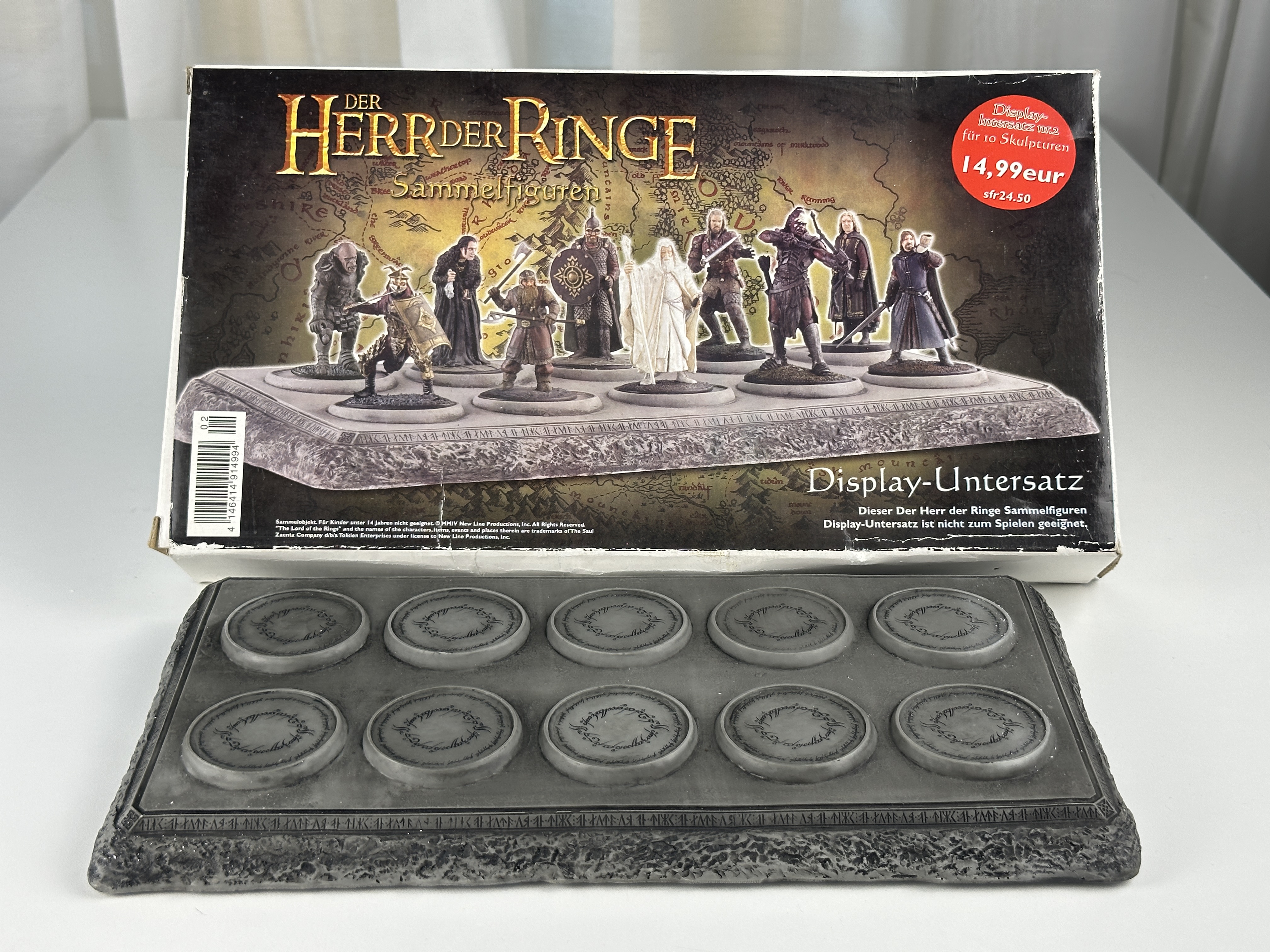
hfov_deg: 39.7
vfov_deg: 30.3
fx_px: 1761
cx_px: 635
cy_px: 476
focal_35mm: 48
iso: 50
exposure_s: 1/124
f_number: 1.78
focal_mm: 6.86
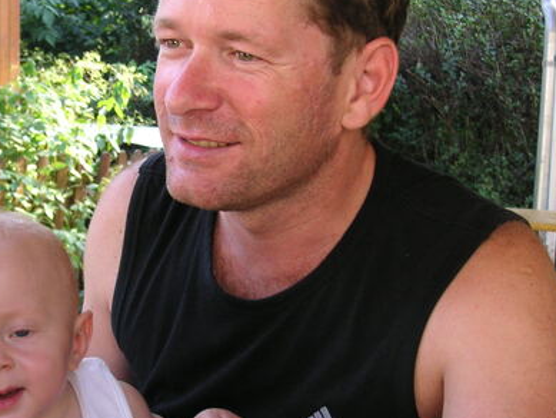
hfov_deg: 25.4
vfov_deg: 19.4
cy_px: 262
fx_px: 1221
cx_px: 160
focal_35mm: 76
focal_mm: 6.1
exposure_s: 1/90
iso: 50
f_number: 2.8
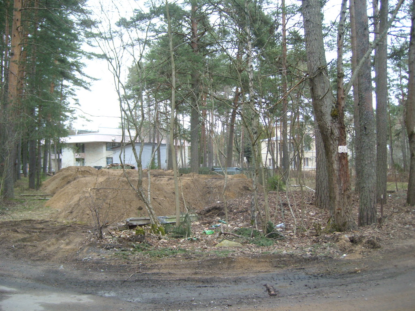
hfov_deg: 52.6
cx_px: 208
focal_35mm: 35
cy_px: 156
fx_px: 420
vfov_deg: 40.7
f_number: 2.8
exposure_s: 1/109
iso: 50
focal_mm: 5.8
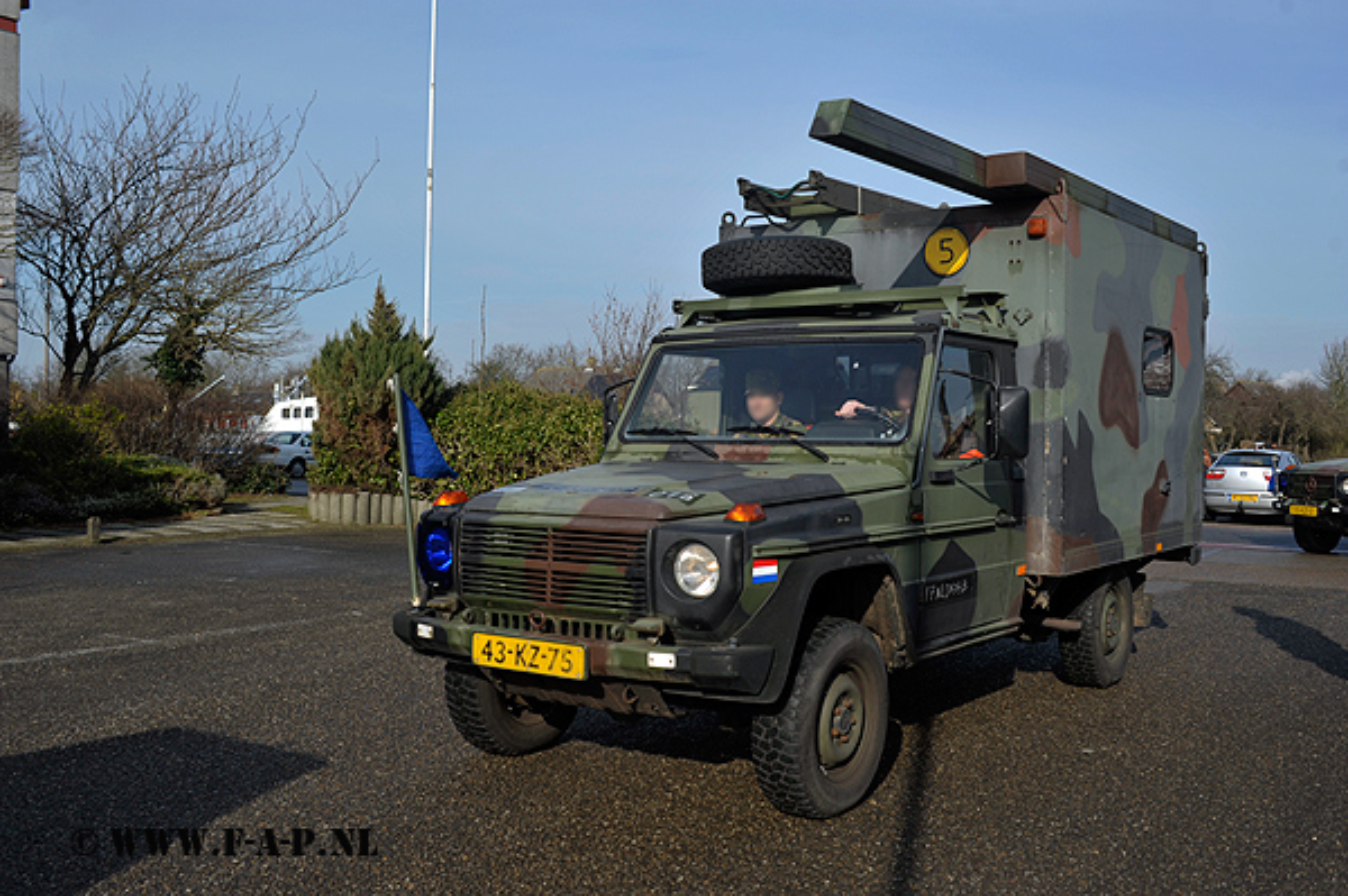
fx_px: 1422
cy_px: 448
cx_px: 674
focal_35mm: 38
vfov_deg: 35.0
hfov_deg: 50.7
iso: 200
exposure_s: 1/1000
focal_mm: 38
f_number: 5.6
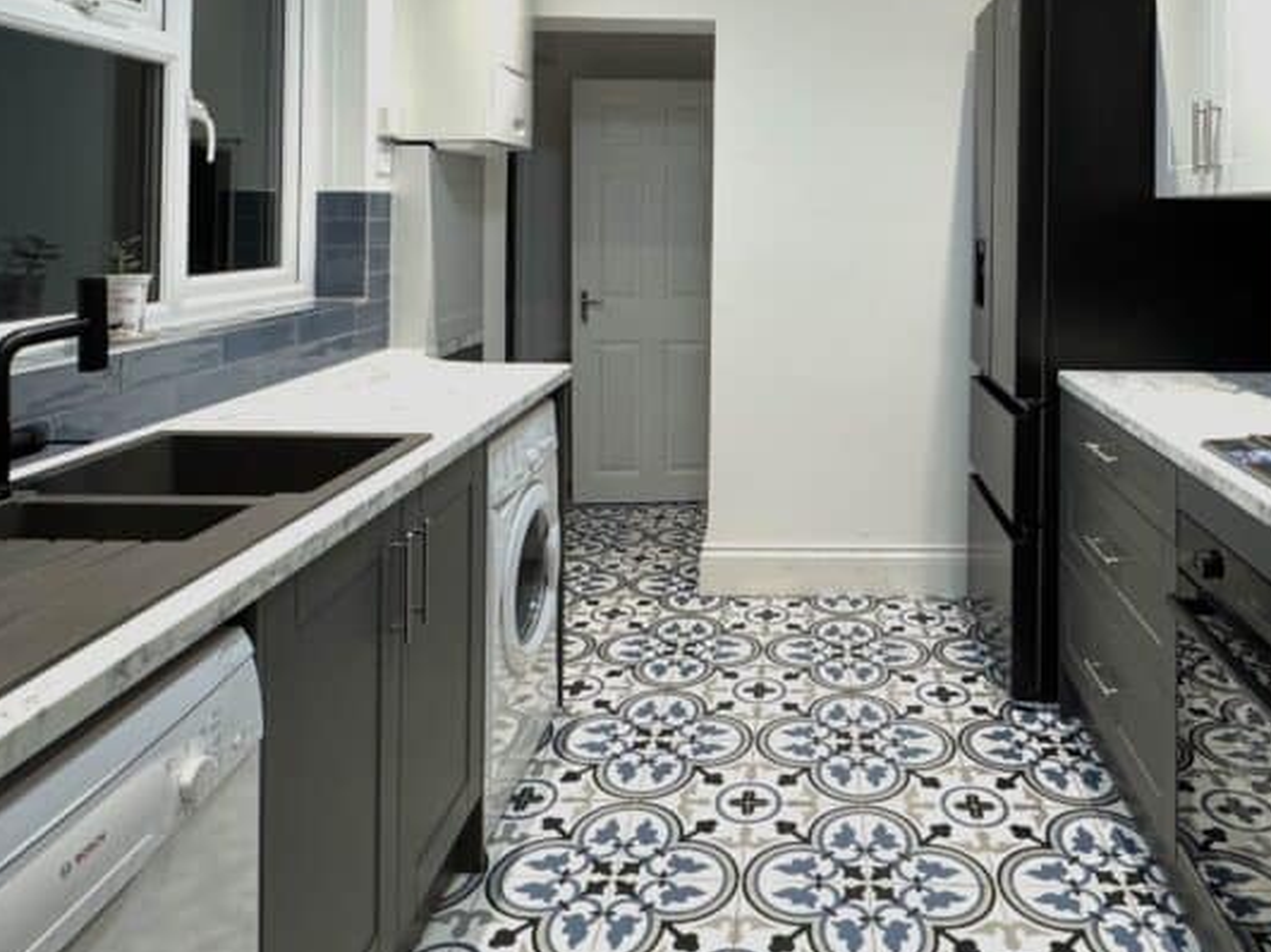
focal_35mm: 27
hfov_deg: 64.4
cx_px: 792
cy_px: 203
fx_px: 991
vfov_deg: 48.7
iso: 250
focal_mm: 2.22
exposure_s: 1/100
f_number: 2.2
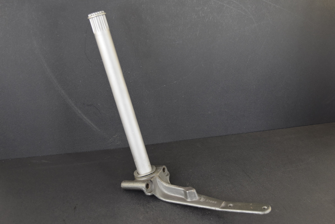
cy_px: 112
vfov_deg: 34.3
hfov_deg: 49.5
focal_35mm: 39
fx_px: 363
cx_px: 168
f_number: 5.6
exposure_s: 1/125
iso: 560
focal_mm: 26
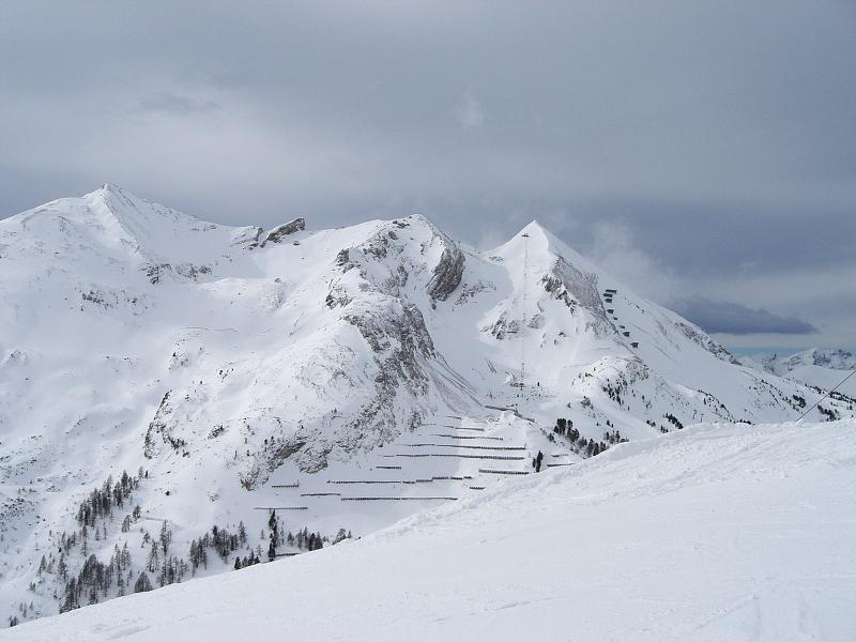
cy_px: 321
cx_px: 428
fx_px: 940
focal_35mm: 38
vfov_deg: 37.7
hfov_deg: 49.0
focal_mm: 6.3
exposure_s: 1/2000
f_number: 4.4
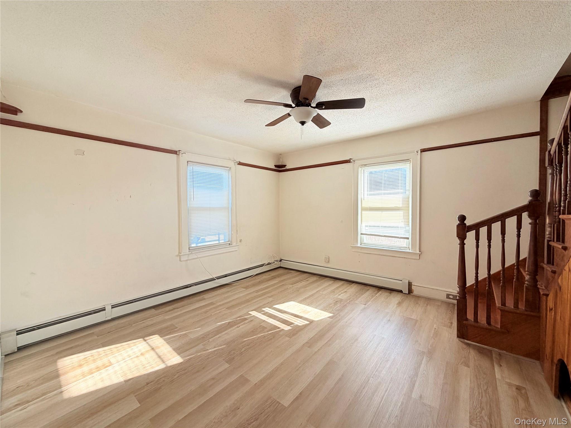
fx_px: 231
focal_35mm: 14
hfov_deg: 102.1
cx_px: 286
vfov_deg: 85.7
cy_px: 214
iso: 64
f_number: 2.2
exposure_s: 1/121
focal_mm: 2.22
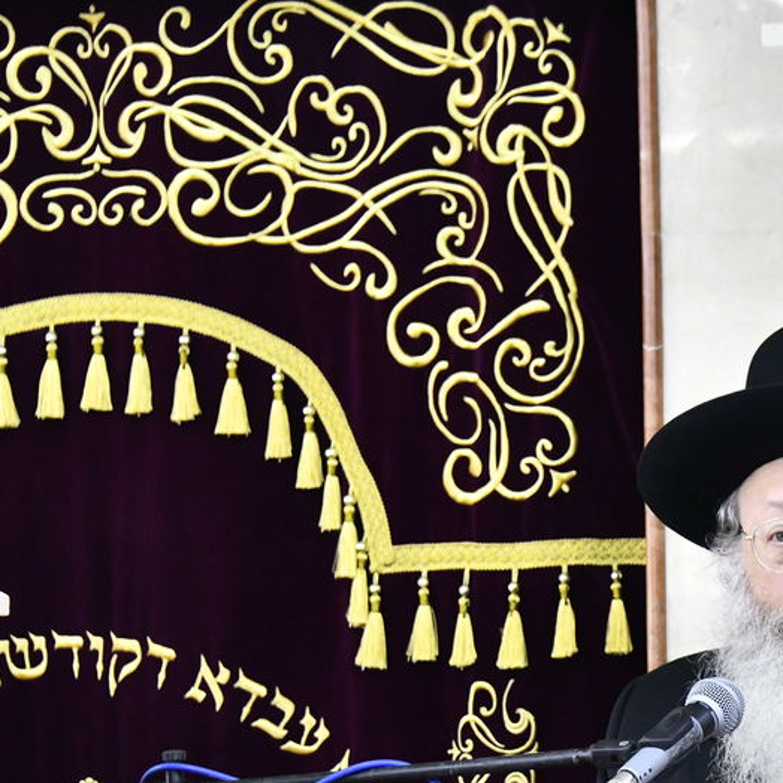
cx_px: 829
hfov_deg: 9.0
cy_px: 642
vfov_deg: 9.0
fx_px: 4939
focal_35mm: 193
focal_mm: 85
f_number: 5.6
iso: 2500
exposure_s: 1/160
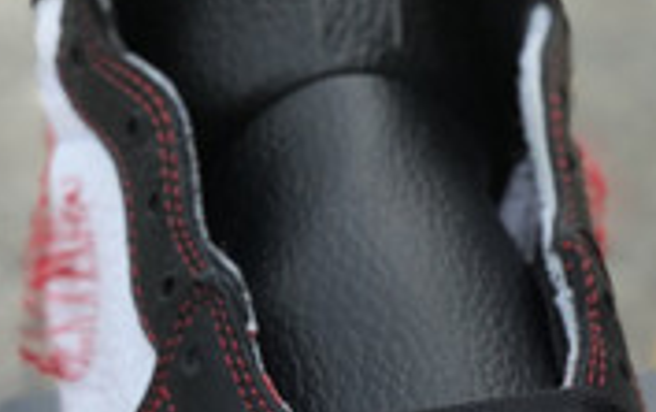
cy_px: 380
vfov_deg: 5.7
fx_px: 4116
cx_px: 838
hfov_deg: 9.0
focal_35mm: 230
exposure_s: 1/296
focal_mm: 6
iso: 16
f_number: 2.4
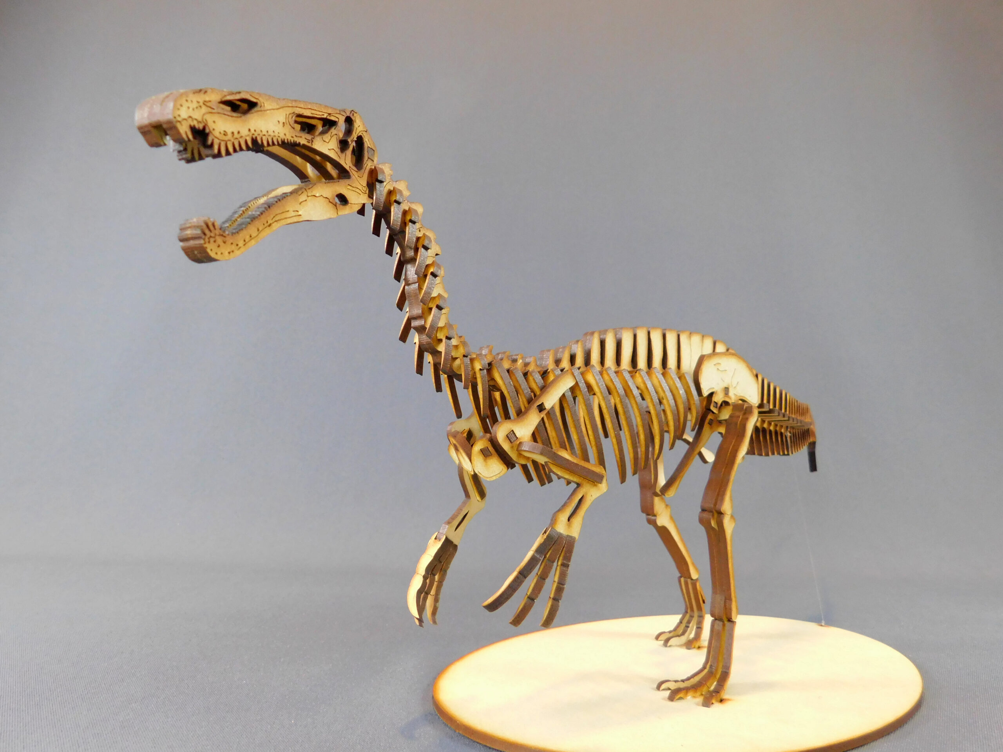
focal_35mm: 23
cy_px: 376
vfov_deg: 58.9
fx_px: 666
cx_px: 502
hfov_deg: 73.9
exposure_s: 1/13
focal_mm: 4
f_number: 3
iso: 400
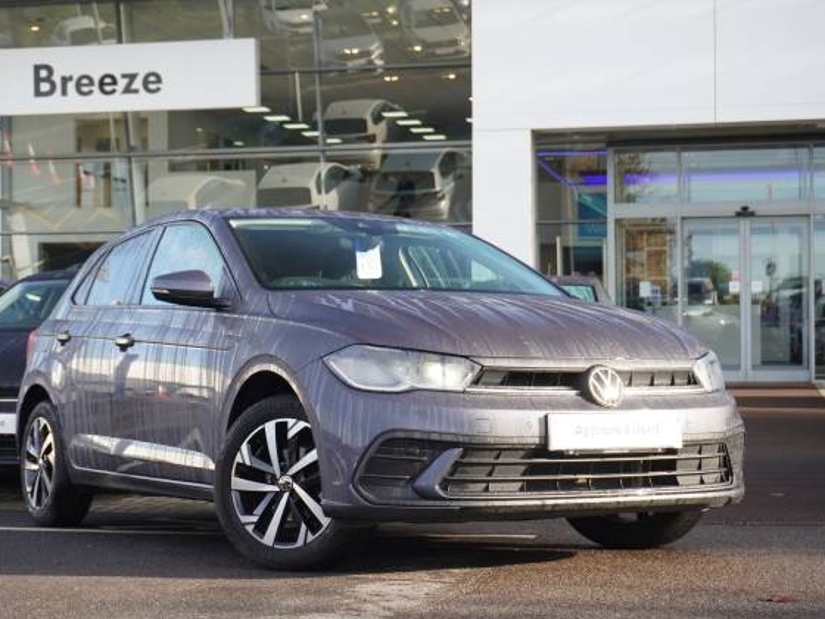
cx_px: 393
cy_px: 312
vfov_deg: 21.8
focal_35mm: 68
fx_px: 1610
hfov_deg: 28.7
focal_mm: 41
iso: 250
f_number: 5.6
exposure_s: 1/160
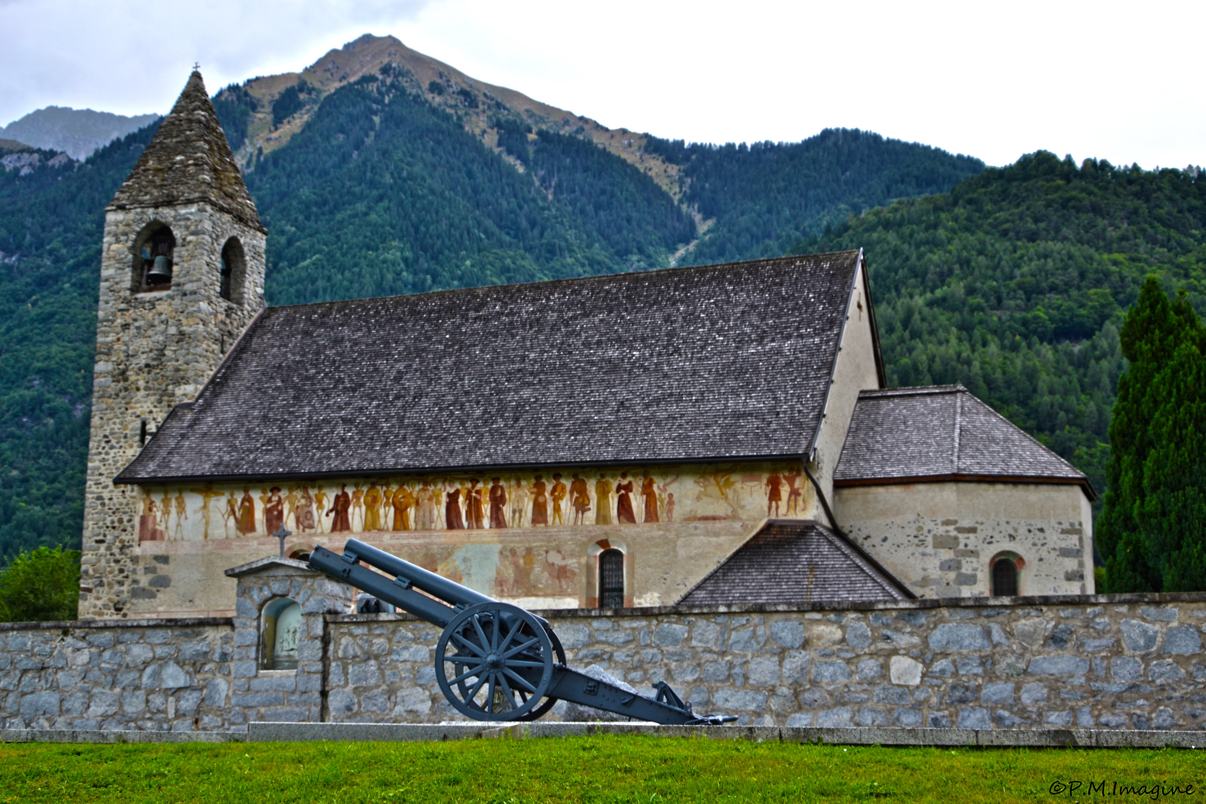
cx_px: 603
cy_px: 402
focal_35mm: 51
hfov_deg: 38.9
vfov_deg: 26.5
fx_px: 1708
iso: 110
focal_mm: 34
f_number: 5.6
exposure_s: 1/125
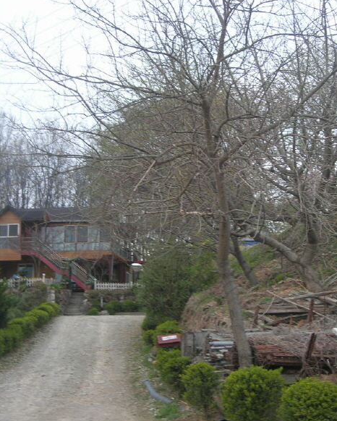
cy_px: 209
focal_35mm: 55
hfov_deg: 27.4
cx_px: 231
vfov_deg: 34.1
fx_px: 685
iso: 64
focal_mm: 8.5
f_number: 2.9
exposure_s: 1/20.6
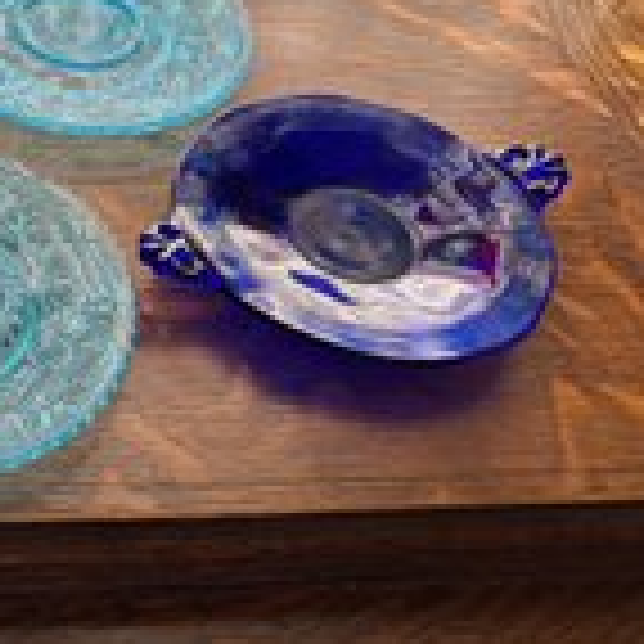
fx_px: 1073
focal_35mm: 51
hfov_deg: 29.5
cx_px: -97
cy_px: 191
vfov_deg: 33.0
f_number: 1.78
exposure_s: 1/296
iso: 80
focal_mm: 6.86
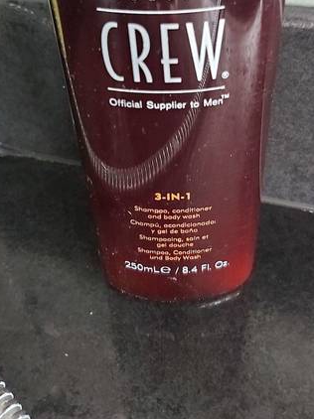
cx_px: 182
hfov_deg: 38.5
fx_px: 448
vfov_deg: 48.8
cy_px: 122
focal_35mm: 37
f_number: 1.7
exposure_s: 1/25
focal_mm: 3.92
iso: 800
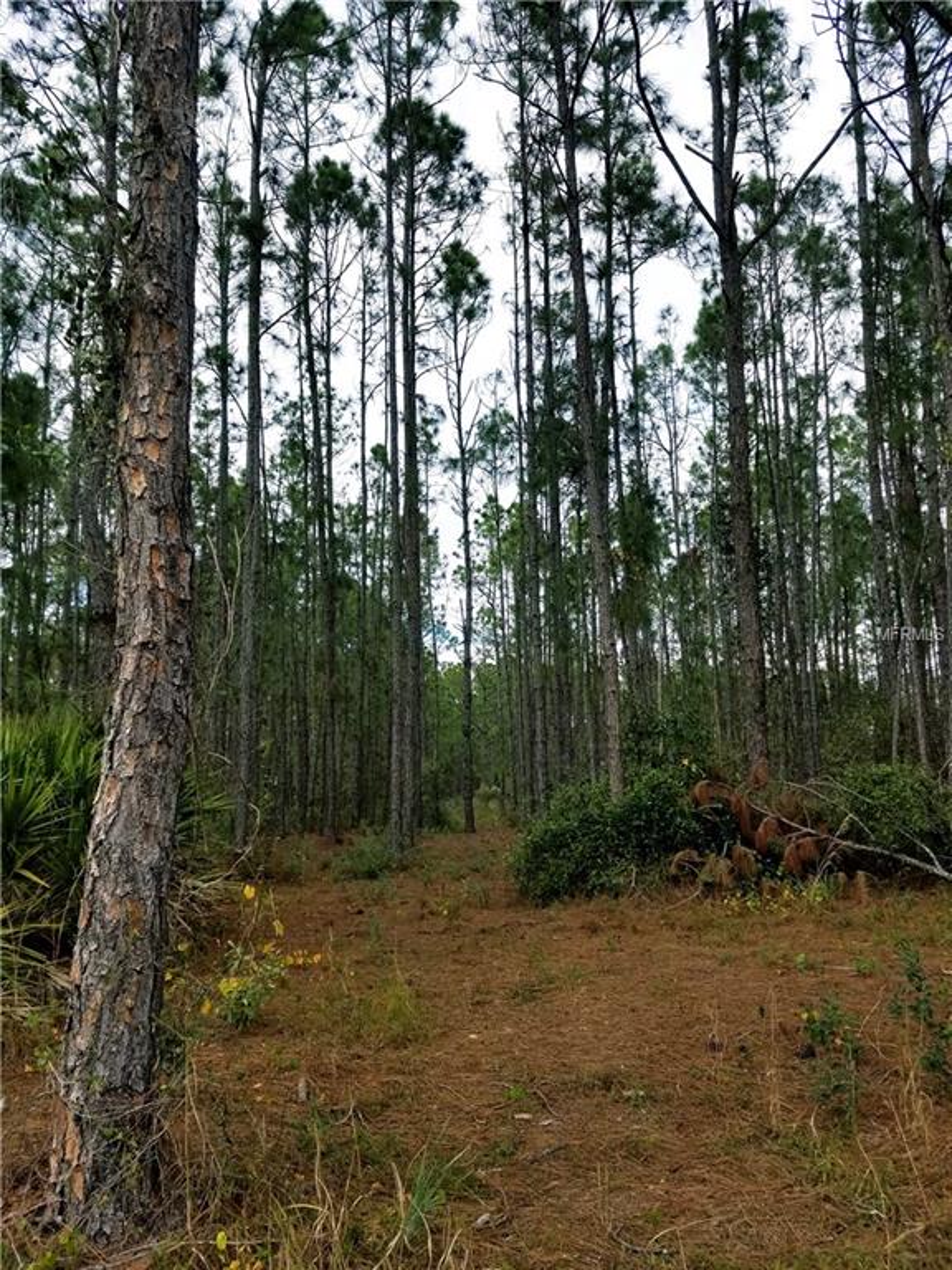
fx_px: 953
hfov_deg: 53.1
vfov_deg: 67.3
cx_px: 476
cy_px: 635
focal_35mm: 26
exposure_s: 1/1104
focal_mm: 4.2
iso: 50
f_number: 1.7
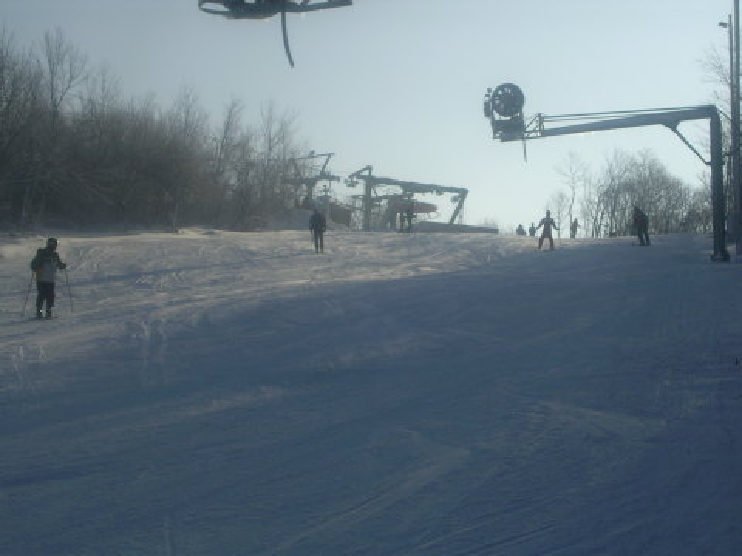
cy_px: 278
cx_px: 371
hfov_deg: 27.0
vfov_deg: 20.4
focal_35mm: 72
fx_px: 1543
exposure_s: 1/1500
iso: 50
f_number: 3.7
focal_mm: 10.9
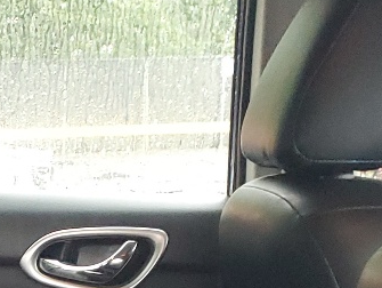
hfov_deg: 15.3
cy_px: 605
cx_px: -86
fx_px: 1370
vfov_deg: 10.8
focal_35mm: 124
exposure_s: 1/60.2
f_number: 1.5
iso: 382
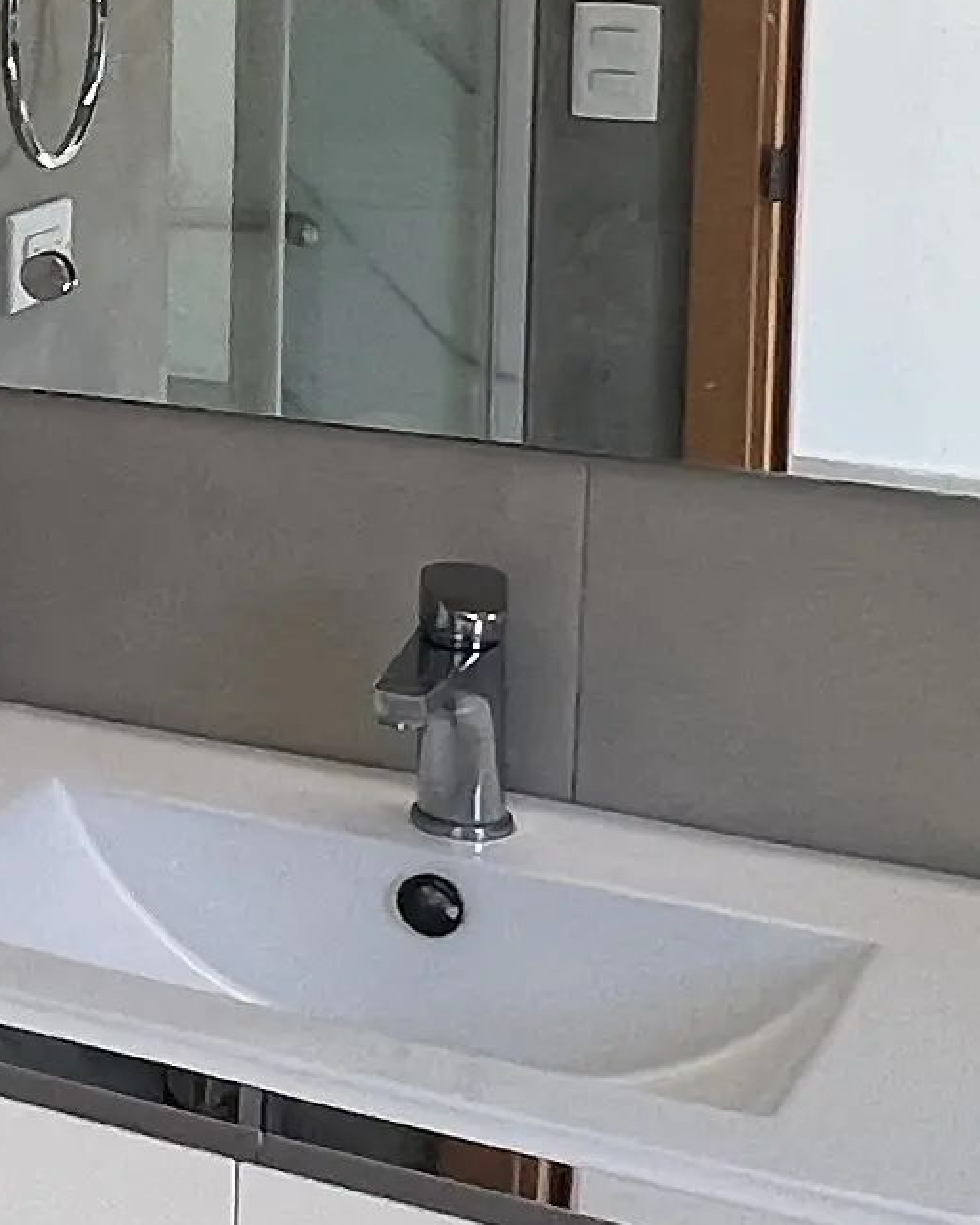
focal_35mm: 80
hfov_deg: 14.9
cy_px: 172
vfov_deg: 23.3
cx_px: -1097
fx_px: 2900
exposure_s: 1/120
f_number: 1.8
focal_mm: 1.57
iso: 50
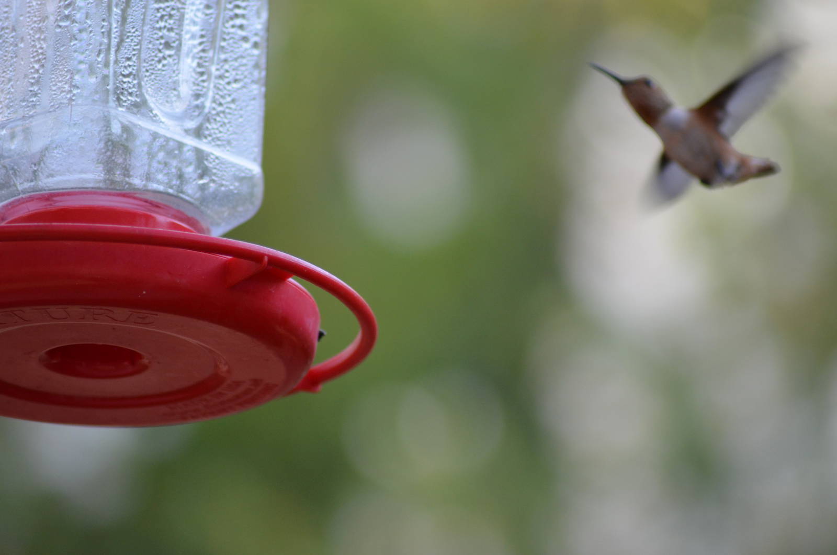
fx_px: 6787
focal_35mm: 292
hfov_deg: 7.1
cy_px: 278
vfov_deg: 4.7
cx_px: 418
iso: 800
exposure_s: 1/640
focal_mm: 195
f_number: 4.8
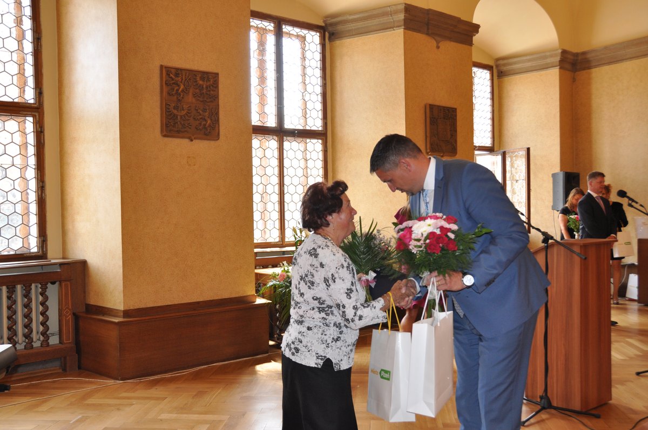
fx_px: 593
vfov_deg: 39.9
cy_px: 215
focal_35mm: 33
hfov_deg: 57.3
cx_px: 324
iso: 560
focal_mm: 22
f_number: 3.8
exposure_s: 1/125
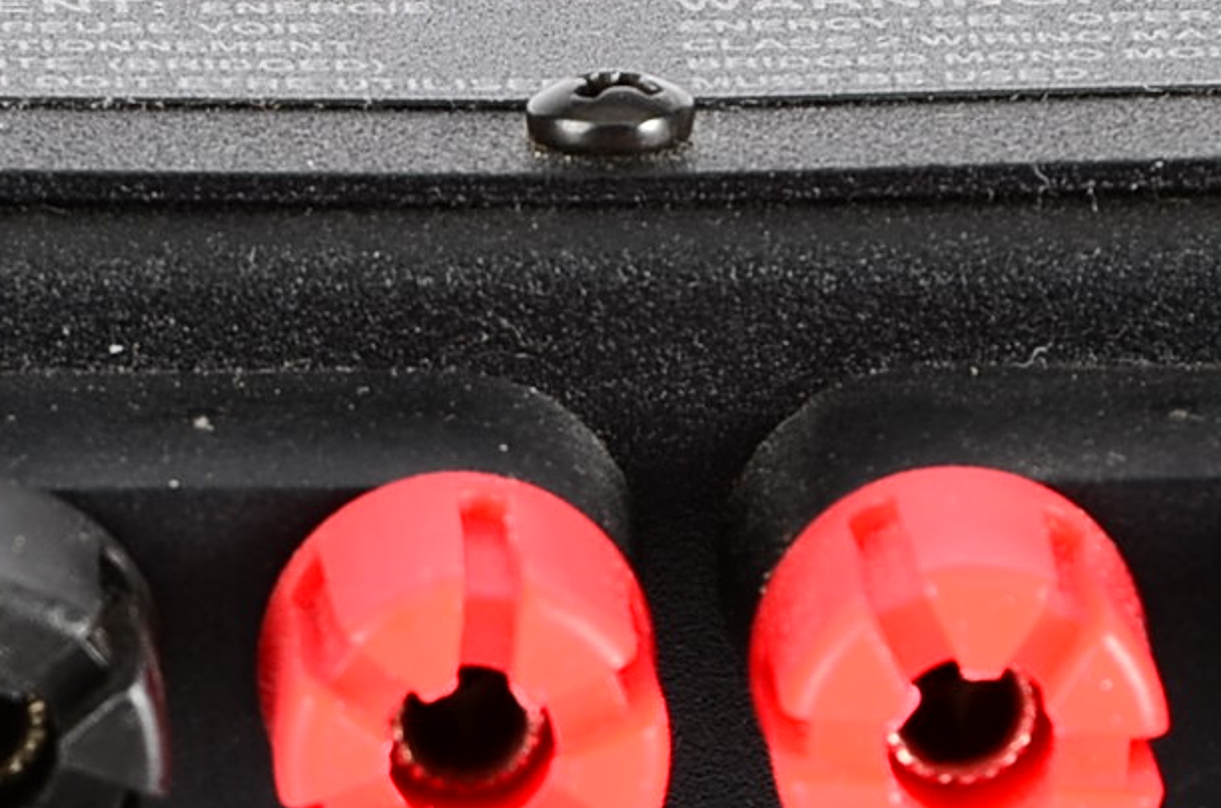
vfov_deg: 2.2
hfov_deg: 3.3
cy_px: 1253
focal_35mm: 634
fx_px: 21453
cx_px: 331
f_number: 9
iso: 100
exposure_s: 1/160
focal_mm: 105
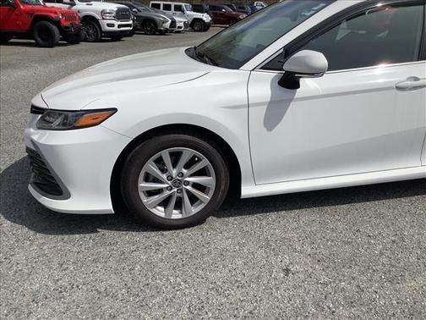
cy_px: 160
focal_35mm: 31
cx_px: 213
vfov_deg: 45.4
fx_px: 381
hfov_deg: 58.4
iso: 25
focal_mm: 3.3
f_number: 2.4
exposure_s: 1/2632
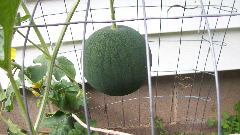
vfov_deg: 29.7
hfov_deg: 50.5
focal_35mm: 40
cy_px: 77
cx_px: 121
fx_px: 255
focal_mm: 6
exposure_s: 1/232
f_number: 2.7
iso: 80
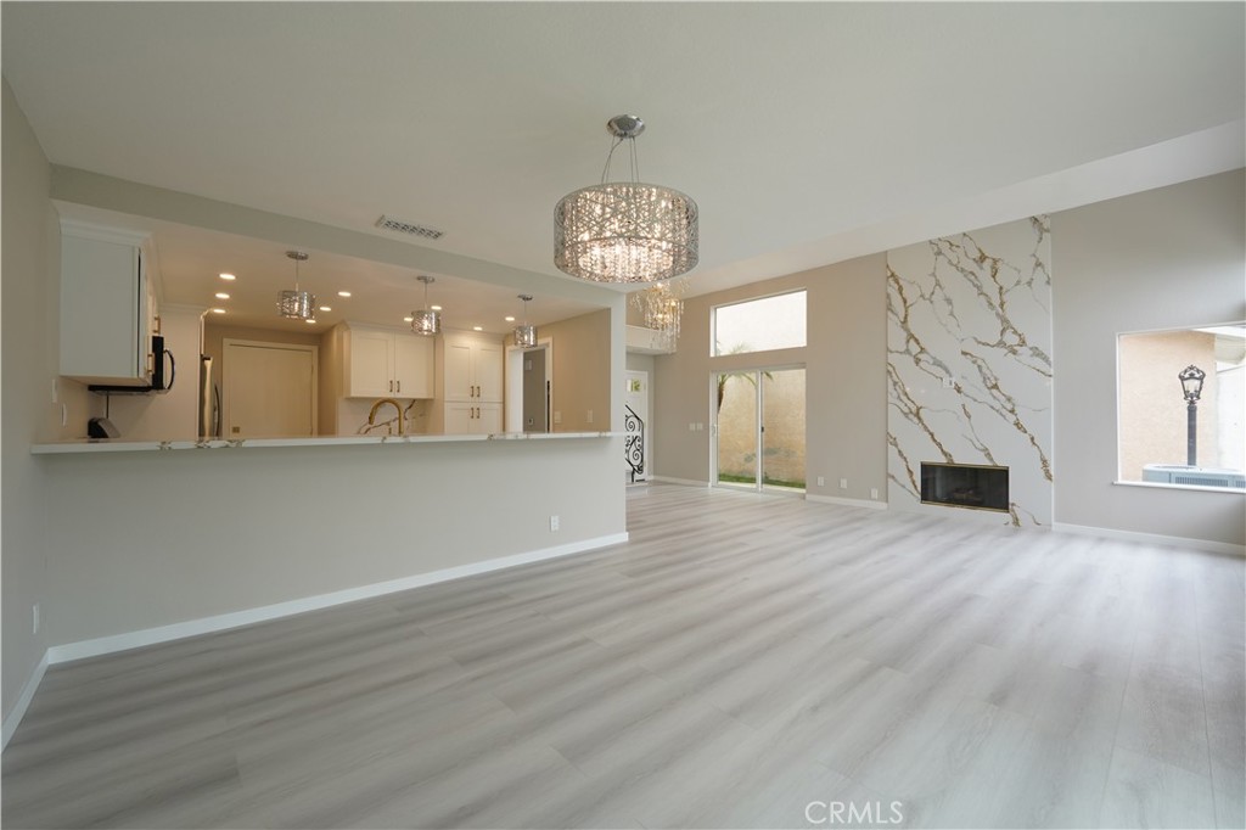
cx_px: 623
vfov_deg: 81.2
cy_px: 415
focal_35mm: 14
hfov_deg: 104.3
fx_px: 484
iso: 640
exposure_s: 1/80
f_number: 9
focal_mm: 14
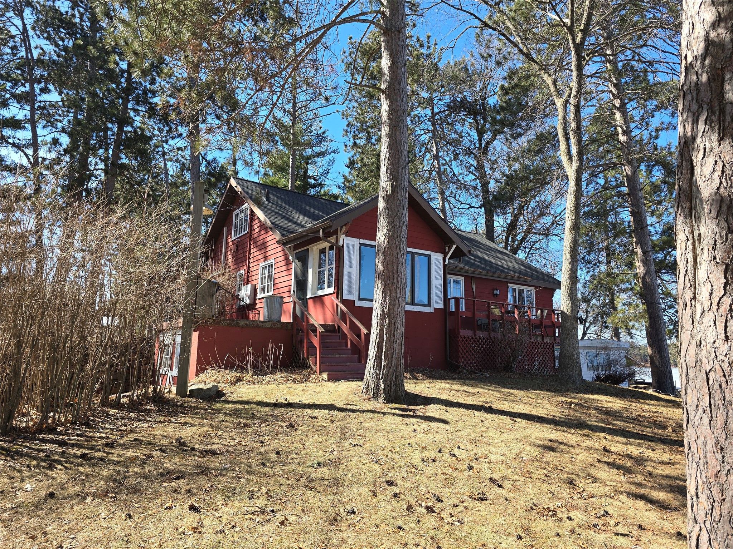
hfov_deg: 73.9
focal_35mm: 23
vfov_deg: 58.9
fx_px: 487
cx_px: 366
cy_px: 274
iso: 12
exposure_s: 1/227
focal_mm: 6.3
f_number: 1.7
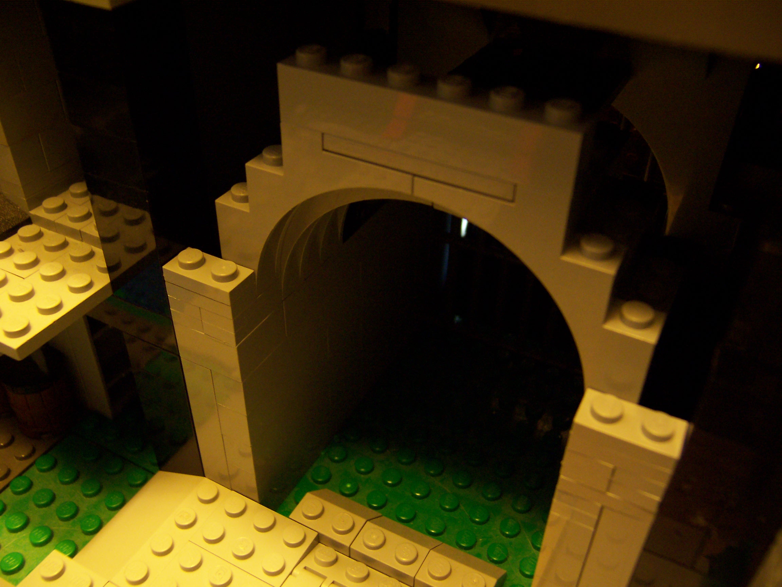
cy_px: 294
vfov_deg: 42.9
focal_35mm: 33
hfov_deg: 55.4
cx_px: 391
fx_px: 745
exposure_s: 1/8
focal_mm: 5.5
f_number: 2.8
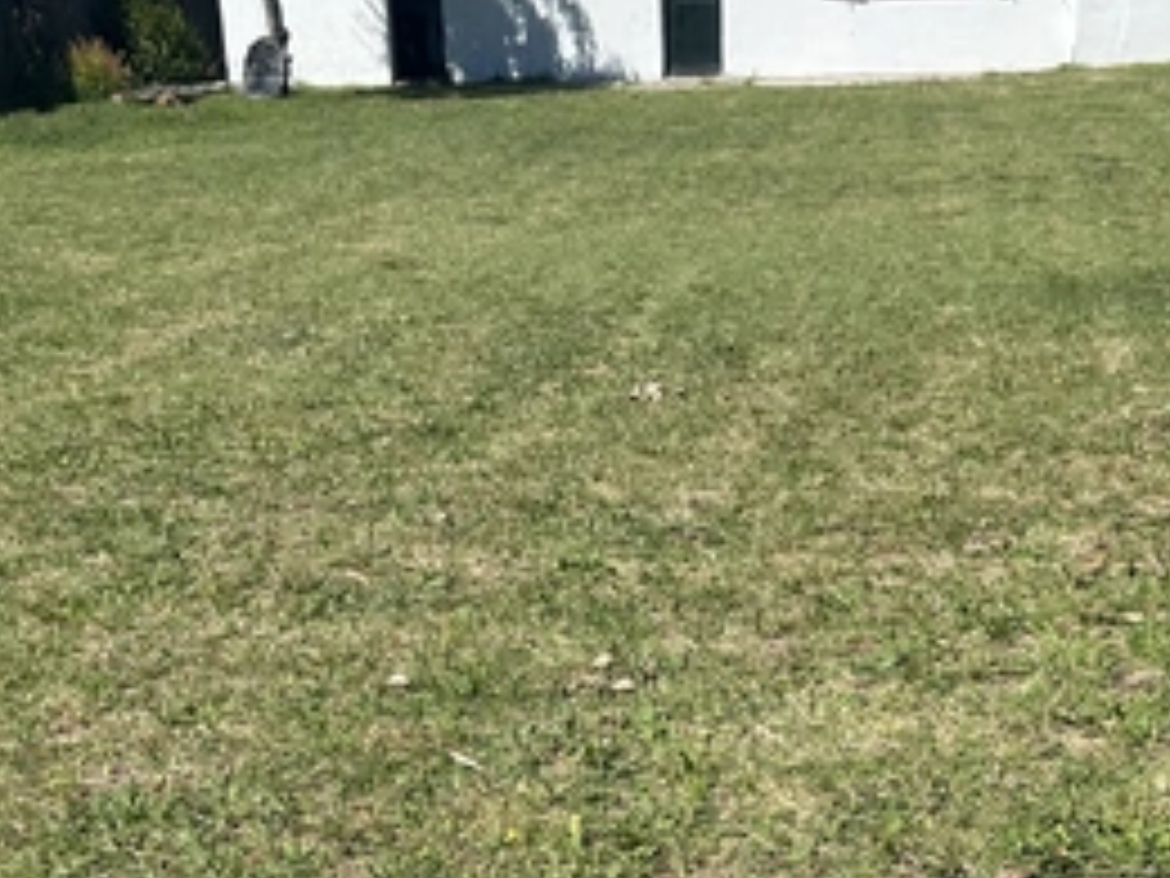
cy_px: 653
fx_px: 1487
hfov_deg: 42.6
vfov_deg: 32.3
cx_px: 734
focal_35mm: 44
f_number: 1.5
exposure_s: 1/4630
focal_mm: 5.7
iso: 50
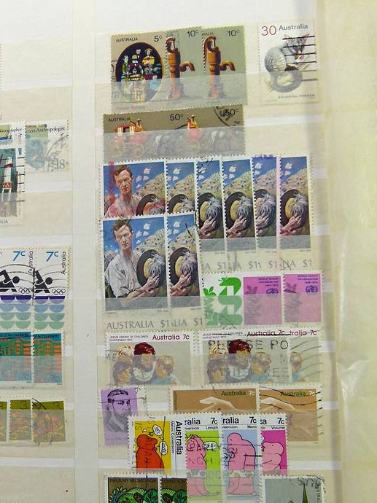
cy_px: 293
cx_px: 114
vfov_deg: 38.8
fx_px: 712
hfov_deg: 29.4
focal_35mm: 49
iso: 100
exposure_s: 1/125
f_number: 3.6
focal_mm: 5.9
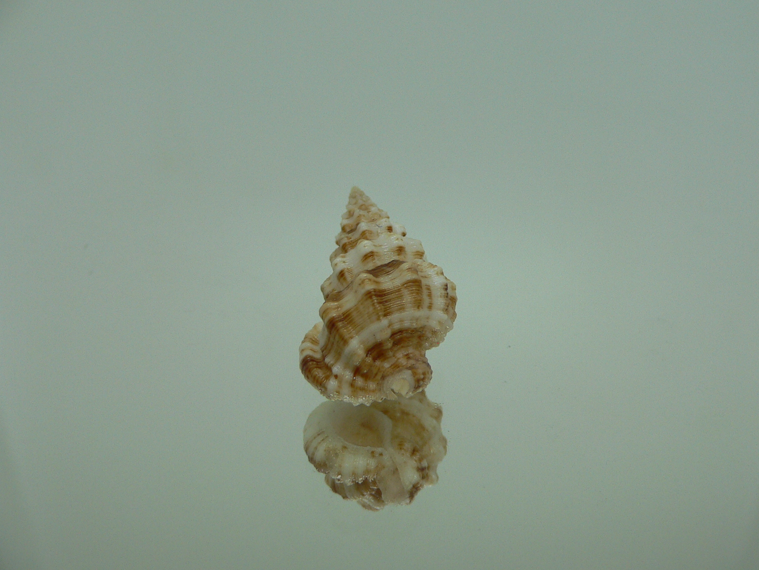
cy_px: 281
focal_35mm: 39
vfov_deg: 36.8
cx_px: 391
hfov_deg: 47.9
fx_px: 855
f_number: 2.8
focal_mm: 4.6
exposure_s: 1/60
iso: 80
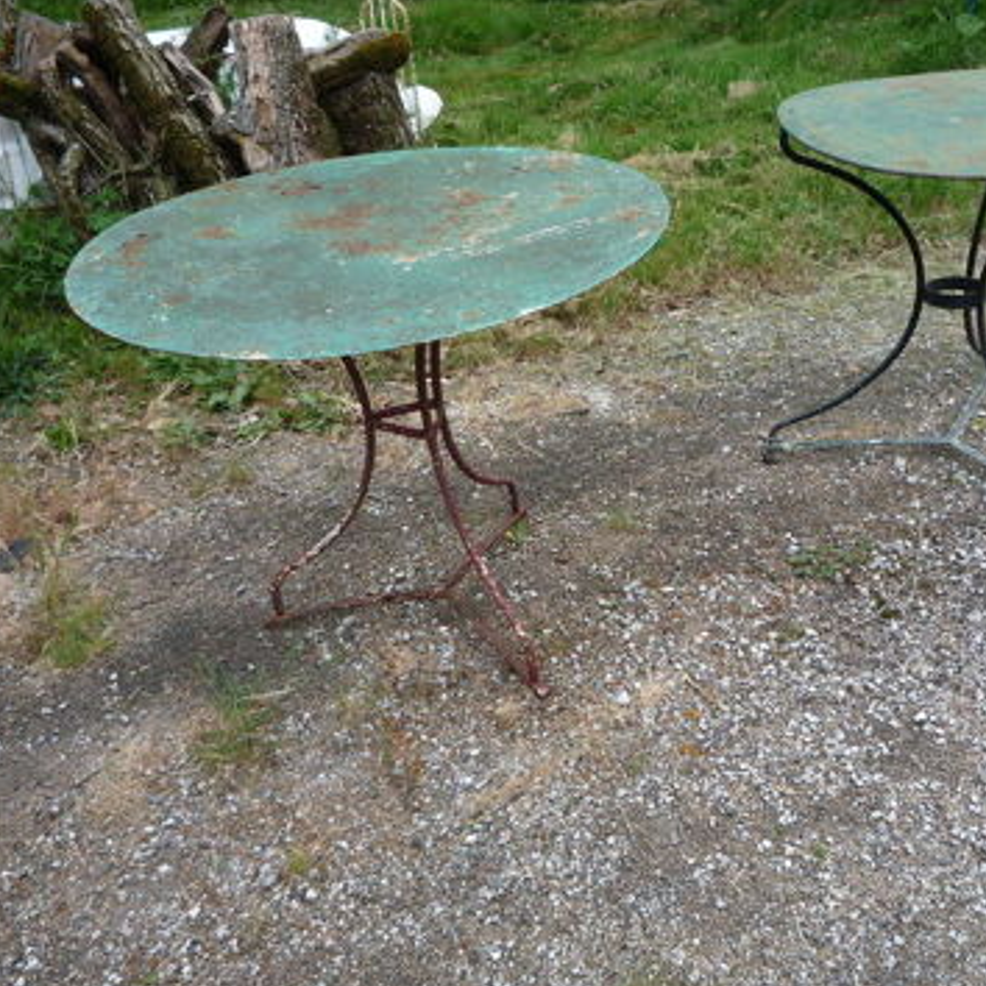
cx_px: 638
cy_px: 496
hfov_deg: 45.5
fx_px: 1160
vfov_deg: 46.0
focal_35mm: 36
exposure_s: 1/160
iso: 100
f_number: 4
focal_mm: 5.2
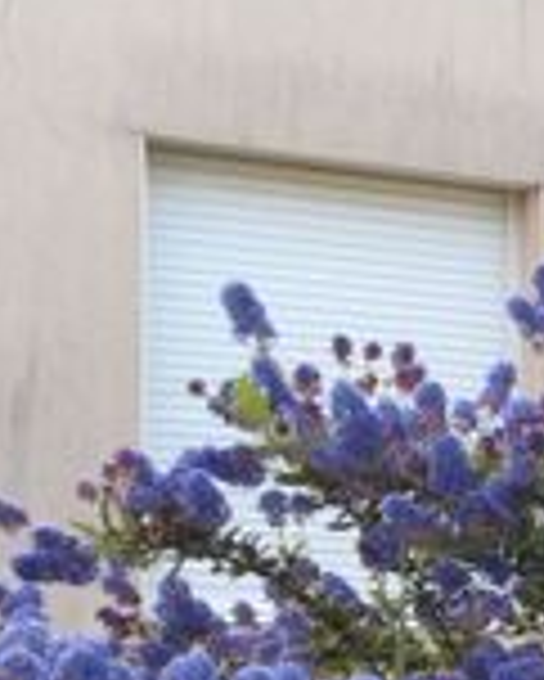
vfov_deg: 15.0
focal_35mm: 124
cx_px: 1227
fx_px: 2493
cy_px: 811
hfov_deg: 10.9
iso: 32
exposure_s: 1/115
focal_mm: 3.3
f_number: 2.4
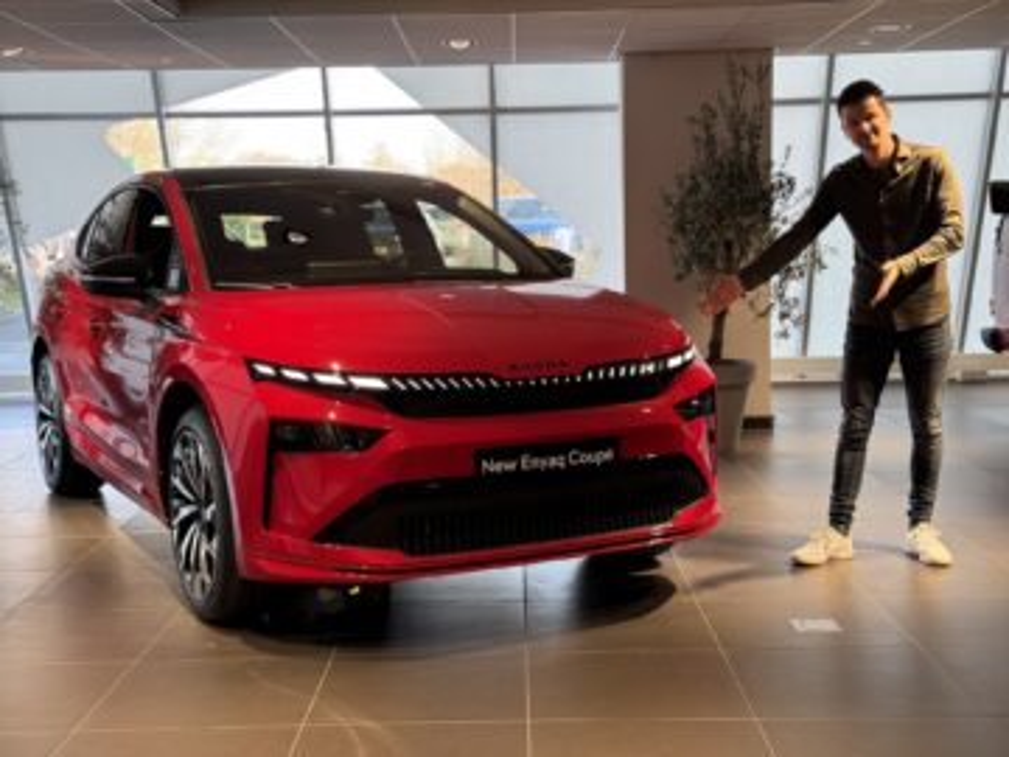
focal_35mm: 48
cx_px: 504
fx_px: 1399
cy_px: 378
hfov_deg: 39.7
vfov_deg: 30.3
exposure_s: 1/111
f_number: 1.78
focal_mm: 6.76
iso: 80
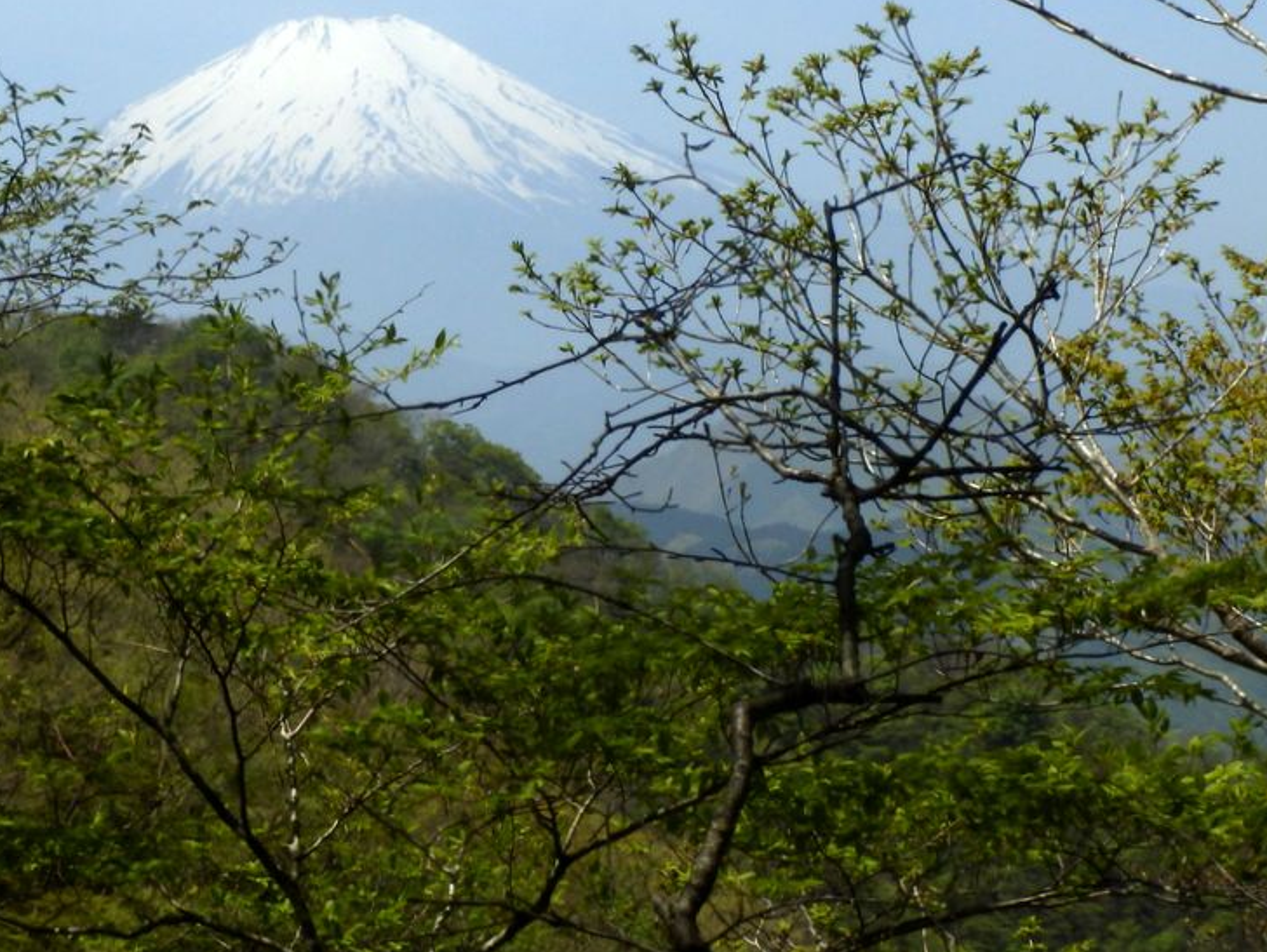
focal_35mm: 122
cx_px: 658
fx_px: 4468
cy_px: 432
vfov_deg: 12.2
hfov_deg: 16.1
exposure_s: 1/200
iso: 80
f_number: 14
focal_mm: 19.6
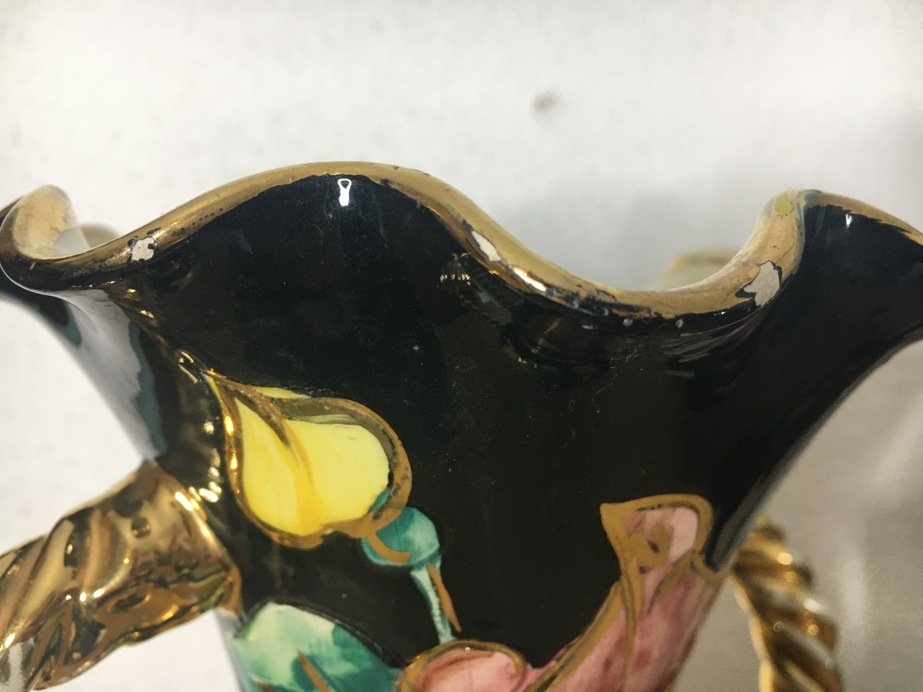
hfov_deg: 61.7
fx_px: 773
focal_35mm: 29
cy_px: 346
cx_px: 462
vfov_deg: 48.2
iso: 50
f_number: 2.2
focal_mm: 4.15
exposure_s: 1/33
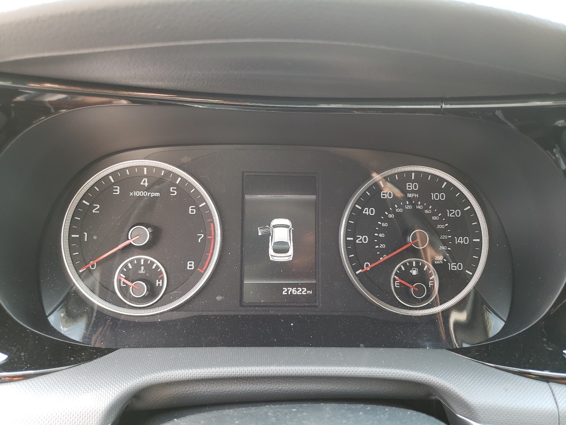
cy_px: 212
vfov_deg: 53.1
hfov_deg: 67.3
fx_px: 425
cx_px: 283
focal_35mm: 26
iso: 83
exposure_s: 1/60.2
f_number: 1.5
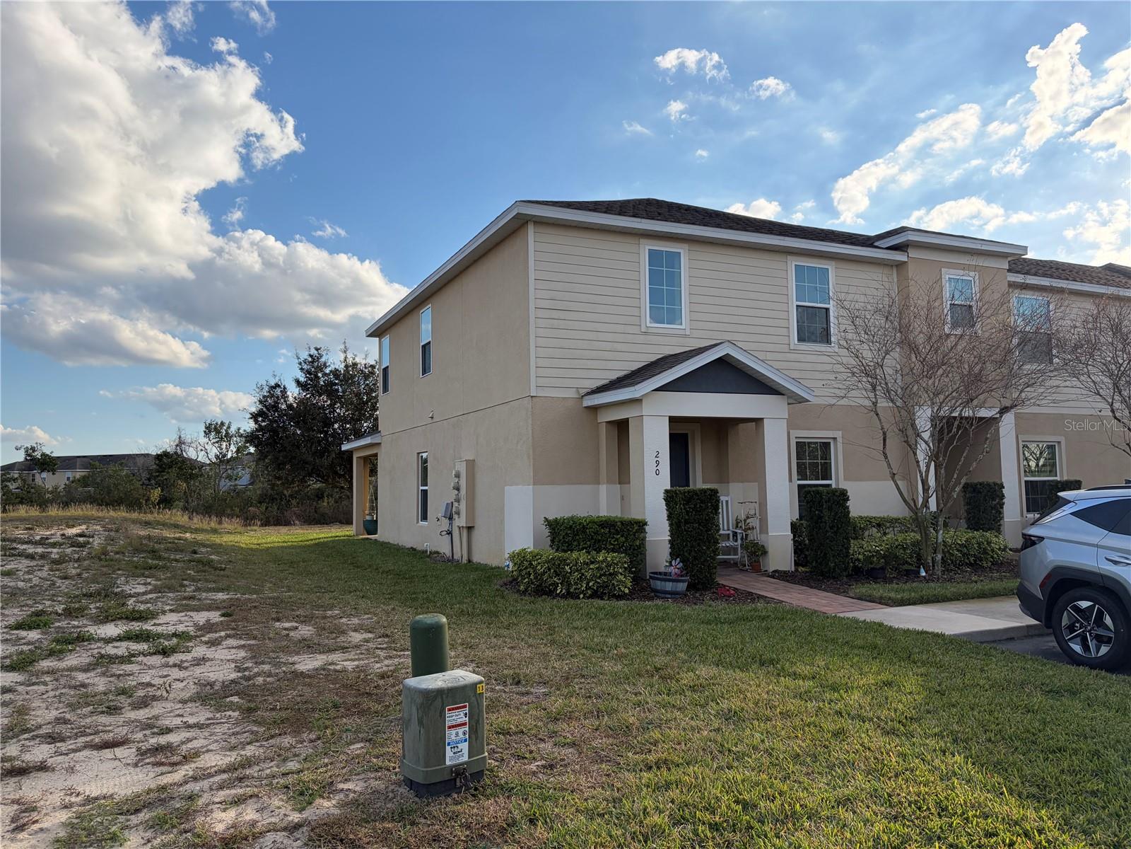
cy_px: 424
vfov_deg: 53.1
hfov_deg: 67.3
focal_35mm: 26
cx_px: 566
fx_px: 849
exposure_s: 1/3623
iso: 64
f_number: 1.6
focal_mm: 5.96
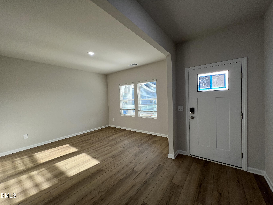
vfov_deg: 89.9
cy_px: 102
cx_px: 136
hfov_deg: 106.2
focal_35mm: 13
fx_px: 103
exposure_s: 1/127
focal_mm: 1.57
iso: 32
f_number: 1.8
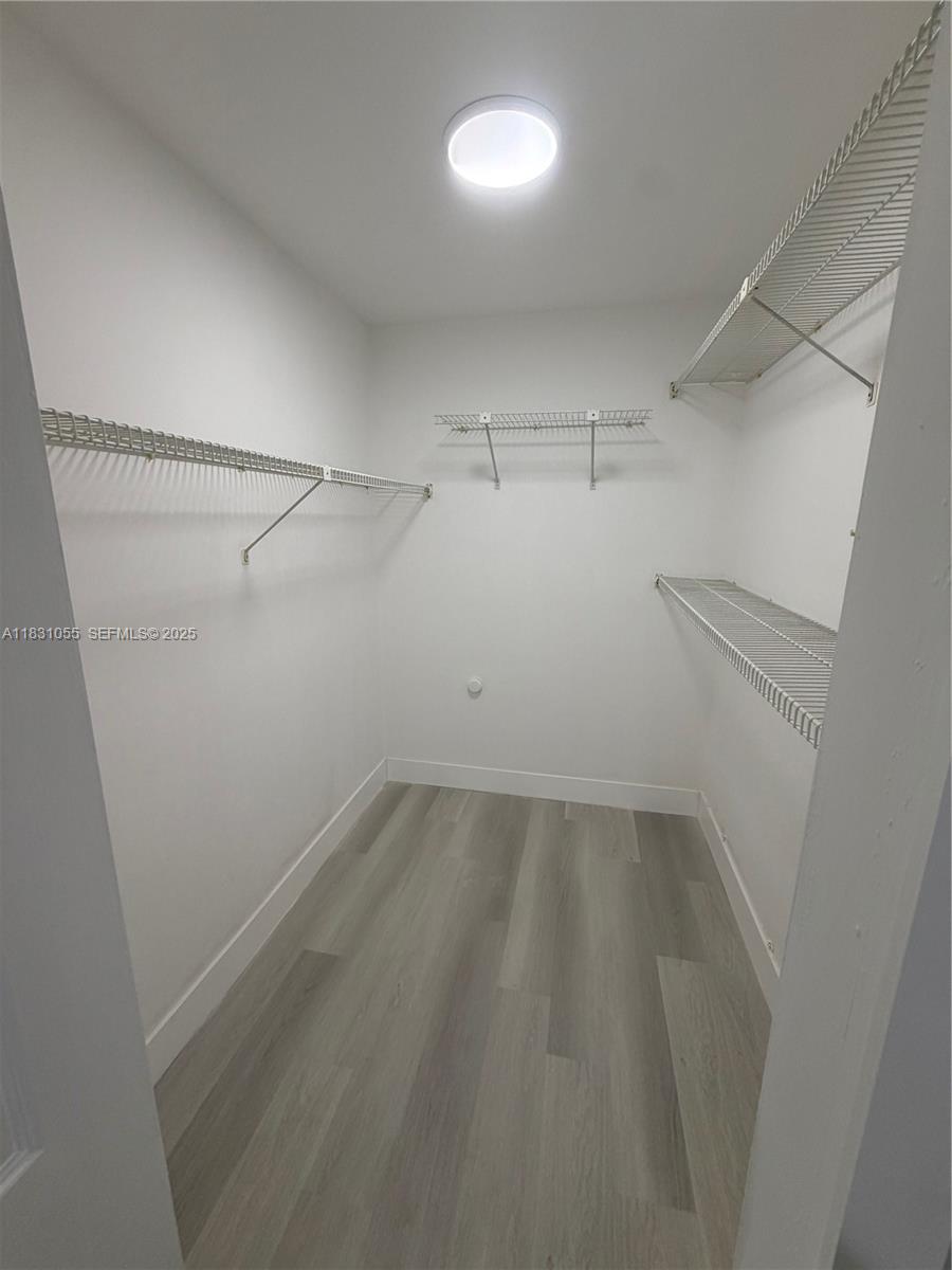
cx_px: 476
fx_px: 513
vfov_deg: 102.1
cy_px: 635
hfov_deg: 85.7
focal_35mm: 14
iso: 125
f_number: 2.2
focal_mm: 2.22
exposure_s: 1/120
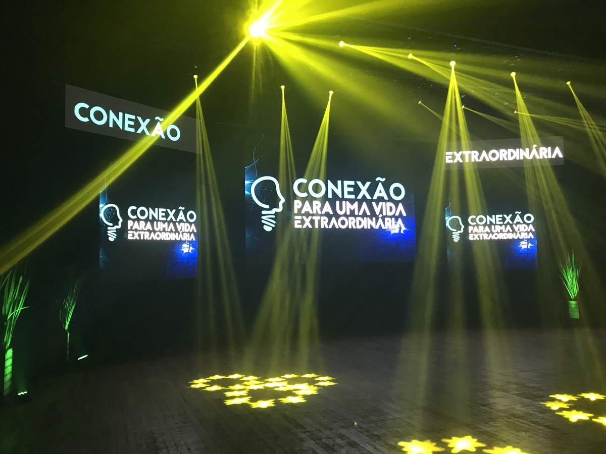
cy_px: 227
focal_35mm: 28
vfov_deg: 49.7
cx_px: 303
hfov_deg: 63.4
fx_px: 490
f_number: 1.8
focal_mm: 3.99
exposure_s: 1/15
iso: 64
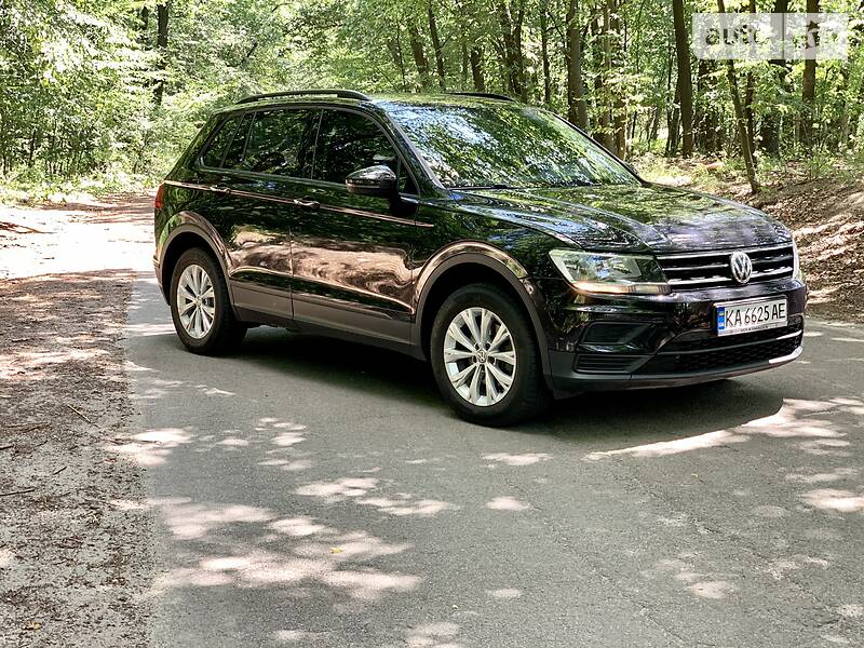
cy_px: 324
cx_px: 432
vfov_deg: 28.0
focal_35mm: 52
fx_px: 1298
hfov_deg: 36.8
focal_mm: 6
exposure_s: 1/88
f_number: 2.4
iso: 125
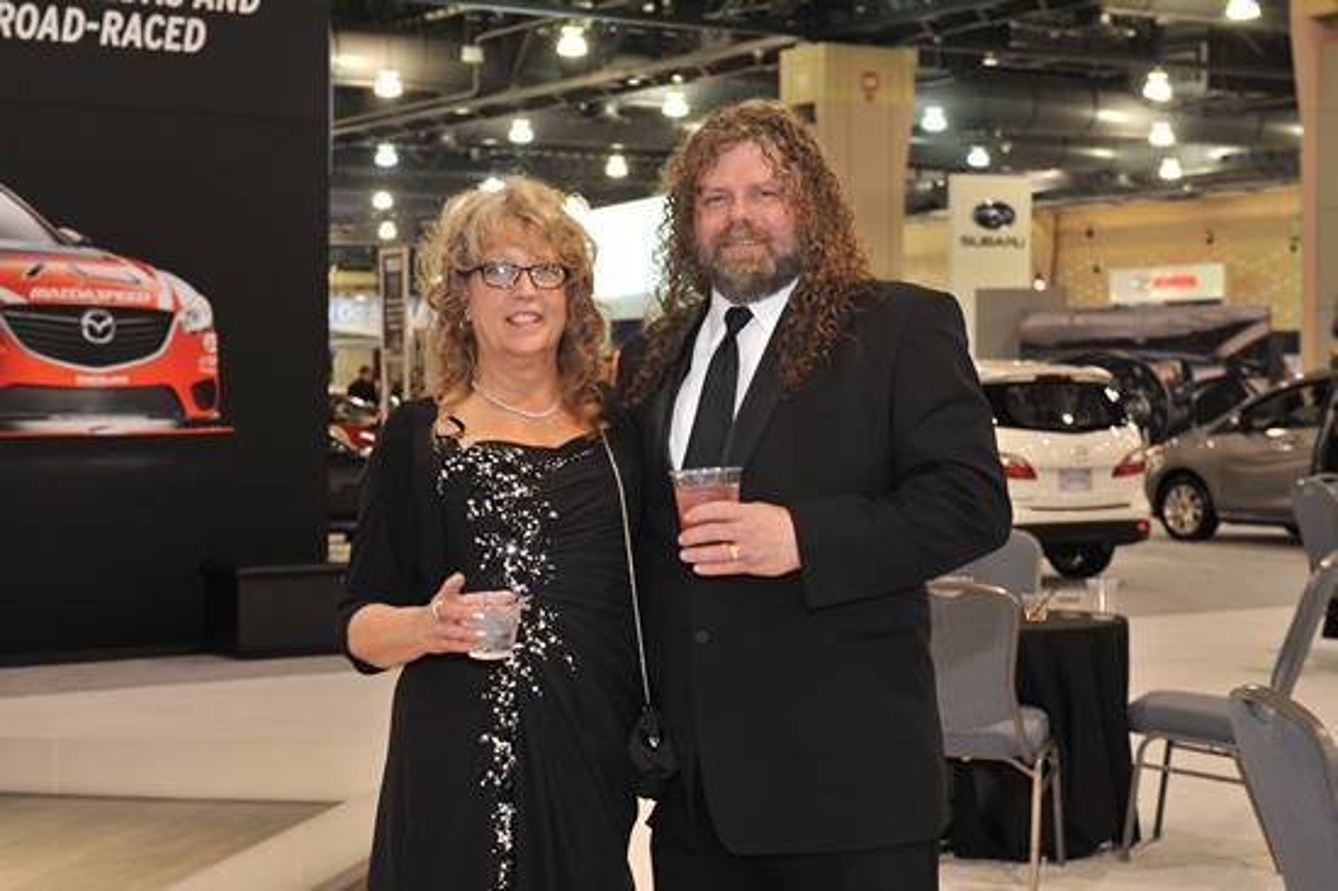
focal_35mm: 70
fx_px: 2600
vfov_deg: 19.4
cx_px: 669
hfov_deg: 28.9
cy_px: 446
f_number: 7.1
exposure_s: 1/80
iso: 1250
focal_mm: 70
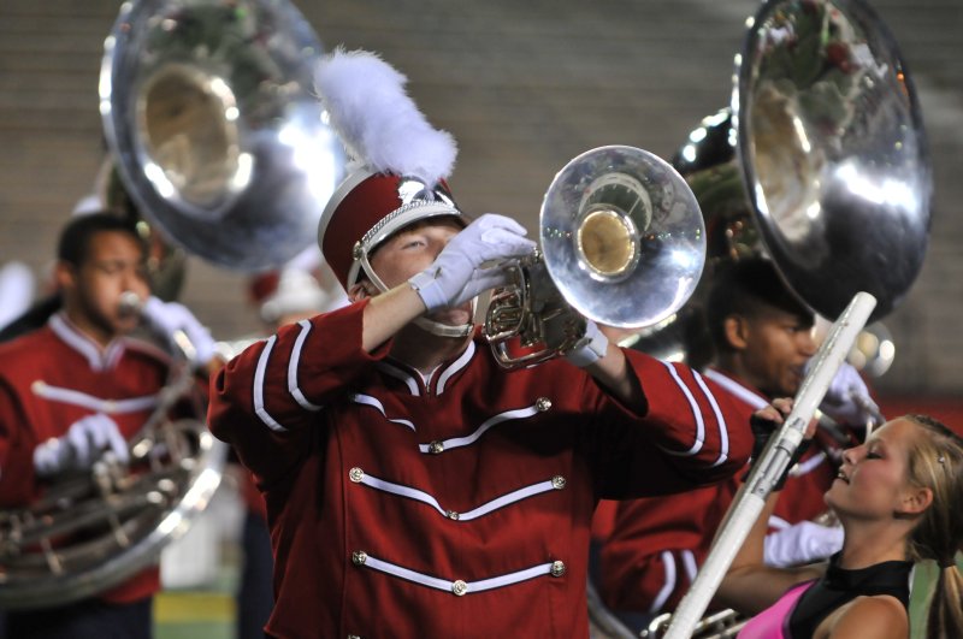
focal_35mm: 300
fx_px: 8014
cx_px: 482
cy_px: 320
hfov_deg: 6.9
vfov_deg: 4.6
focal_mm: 200
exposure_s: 1/320
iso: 800
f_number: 2.8
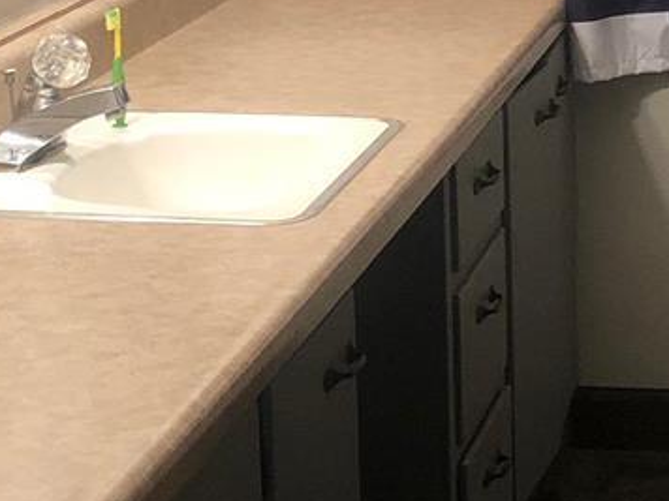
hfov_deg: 15.5
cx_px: 609
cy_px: 75
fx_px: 2435
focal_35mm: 126
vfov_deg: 11.7
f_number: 1.8
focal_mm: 3.99
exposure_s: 1/15
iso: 100
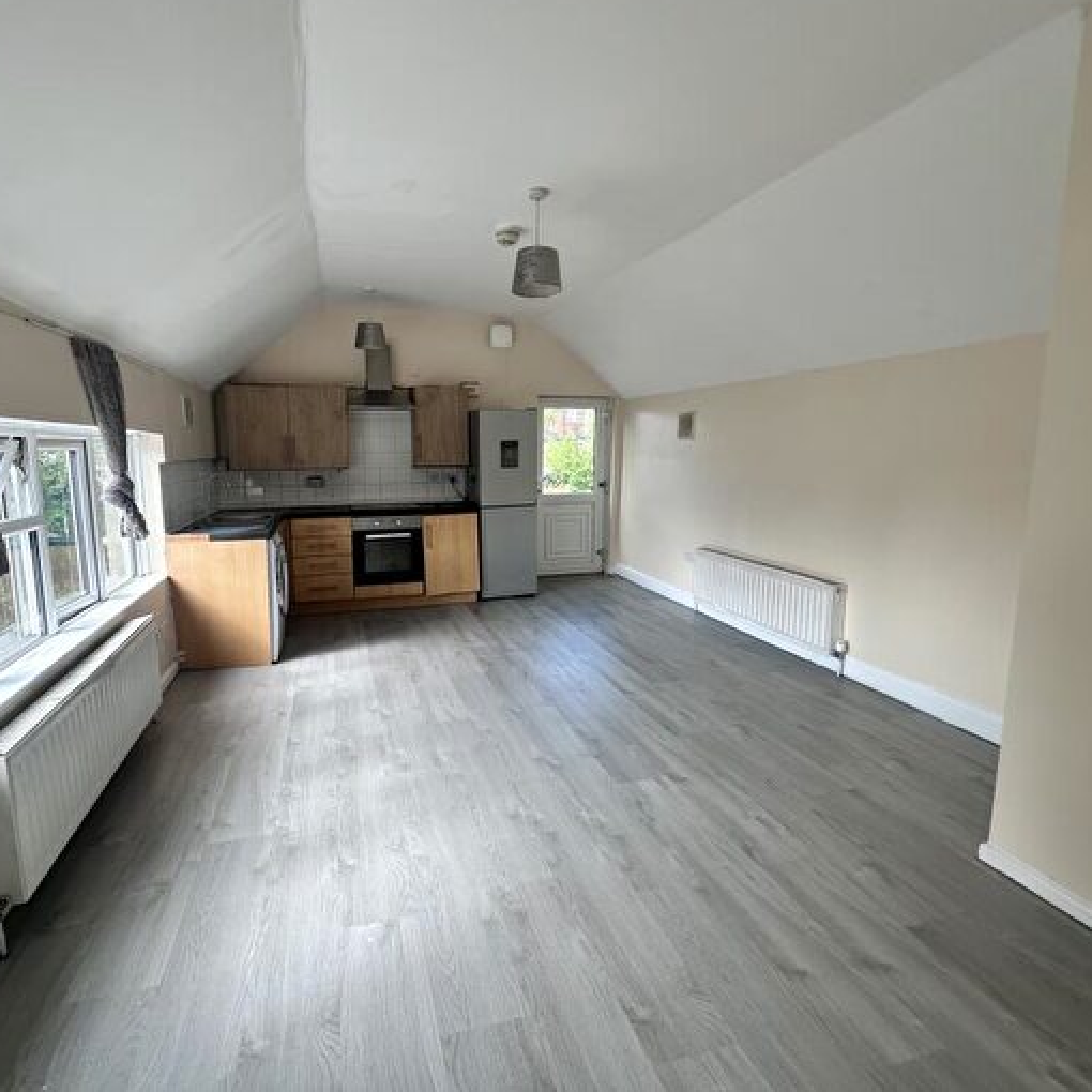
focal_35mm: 17
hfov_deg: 83.6
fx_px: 607
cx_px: 484
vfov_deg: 84.0
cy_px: 532
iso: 40
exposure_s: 1/129
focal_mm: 2.22
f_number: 2.2
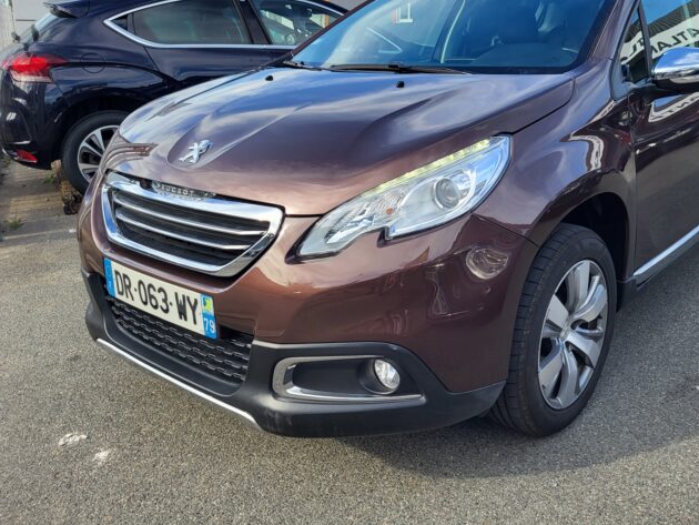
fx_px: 667
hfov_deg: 54.7
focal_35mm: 33
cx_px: 436
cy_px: 209
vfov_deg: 42.8
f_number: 1.8
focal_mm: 5.4
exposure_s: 1/754
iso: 40
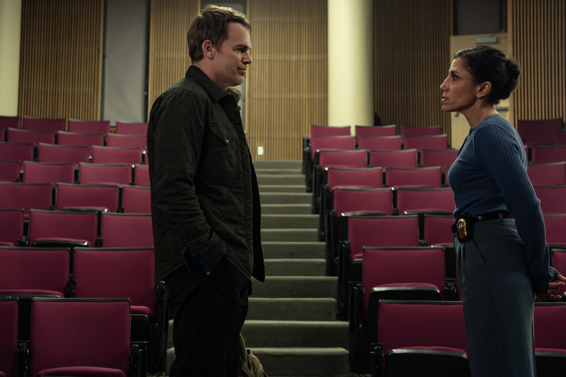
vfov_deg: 27.0
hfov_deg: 39.6
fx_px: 786
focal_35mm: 50
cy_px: 188
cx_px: 283
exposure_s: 1/160
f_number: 3.5
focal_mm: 50
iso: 2500
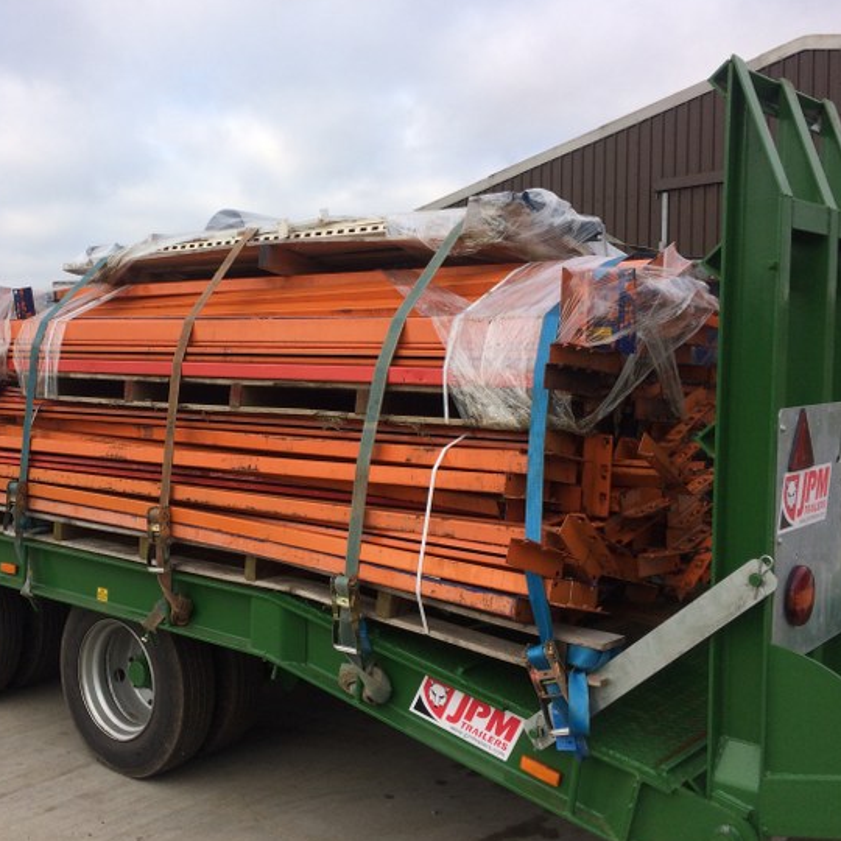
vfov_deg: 43.9
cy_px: 406
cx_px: 257
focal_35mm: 38
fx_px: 1044
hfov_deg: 43.0
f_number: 2.2
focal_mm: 4.15
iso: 32
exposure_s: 1/789
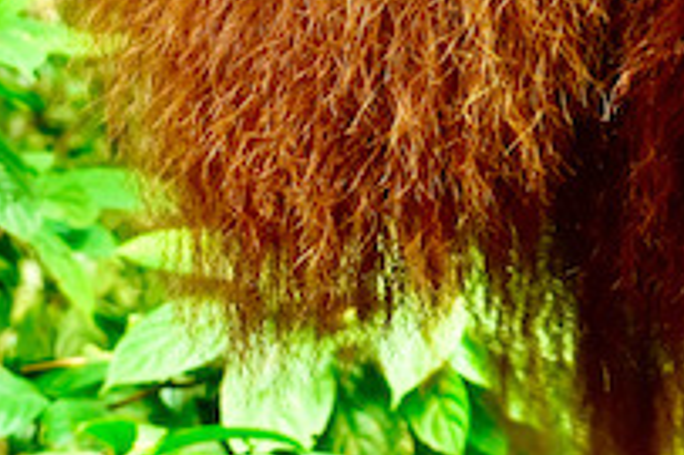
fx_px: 7024
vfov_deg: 3.7
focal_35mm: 370
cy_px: -517
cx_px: 839
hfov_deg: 5.5
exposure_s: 1/10
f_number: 4.5
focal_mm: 50
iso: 400
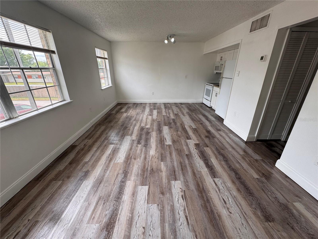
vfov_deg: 85.7
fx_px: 129
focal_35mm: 14
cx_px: 159
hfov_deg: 102.1
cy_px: 120
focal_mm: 2.22
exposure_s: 1/134
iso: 40
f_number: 2.2
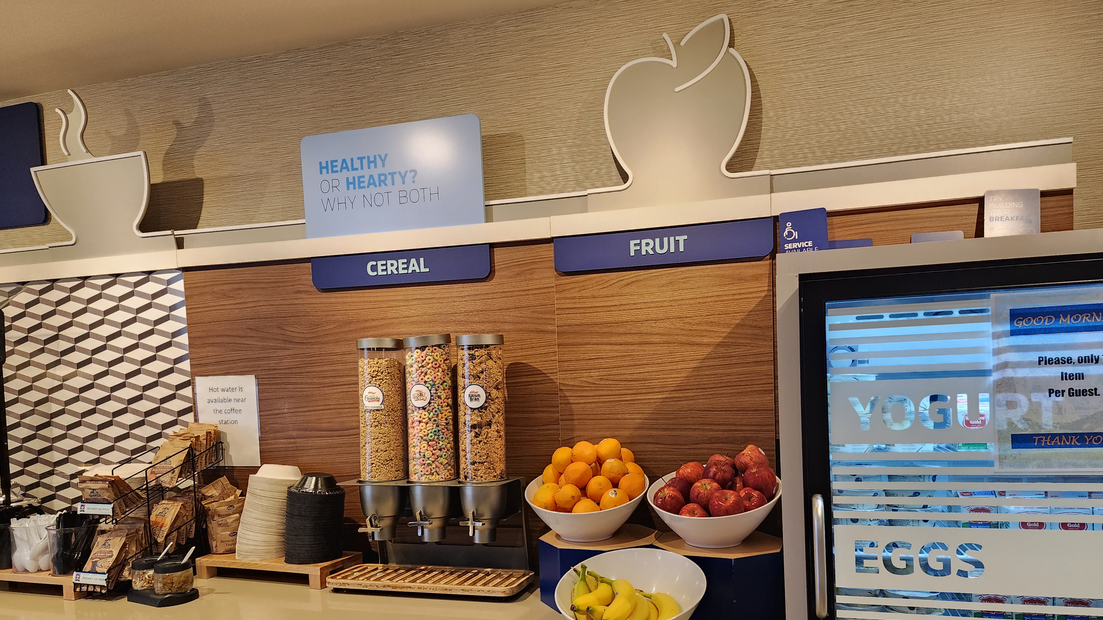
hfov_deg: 71.9
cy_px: 407
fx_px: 760
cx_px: 563
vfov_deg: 43.8
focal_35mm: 26
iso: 200
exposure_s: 1/120
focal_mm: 6.4
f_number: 1.8
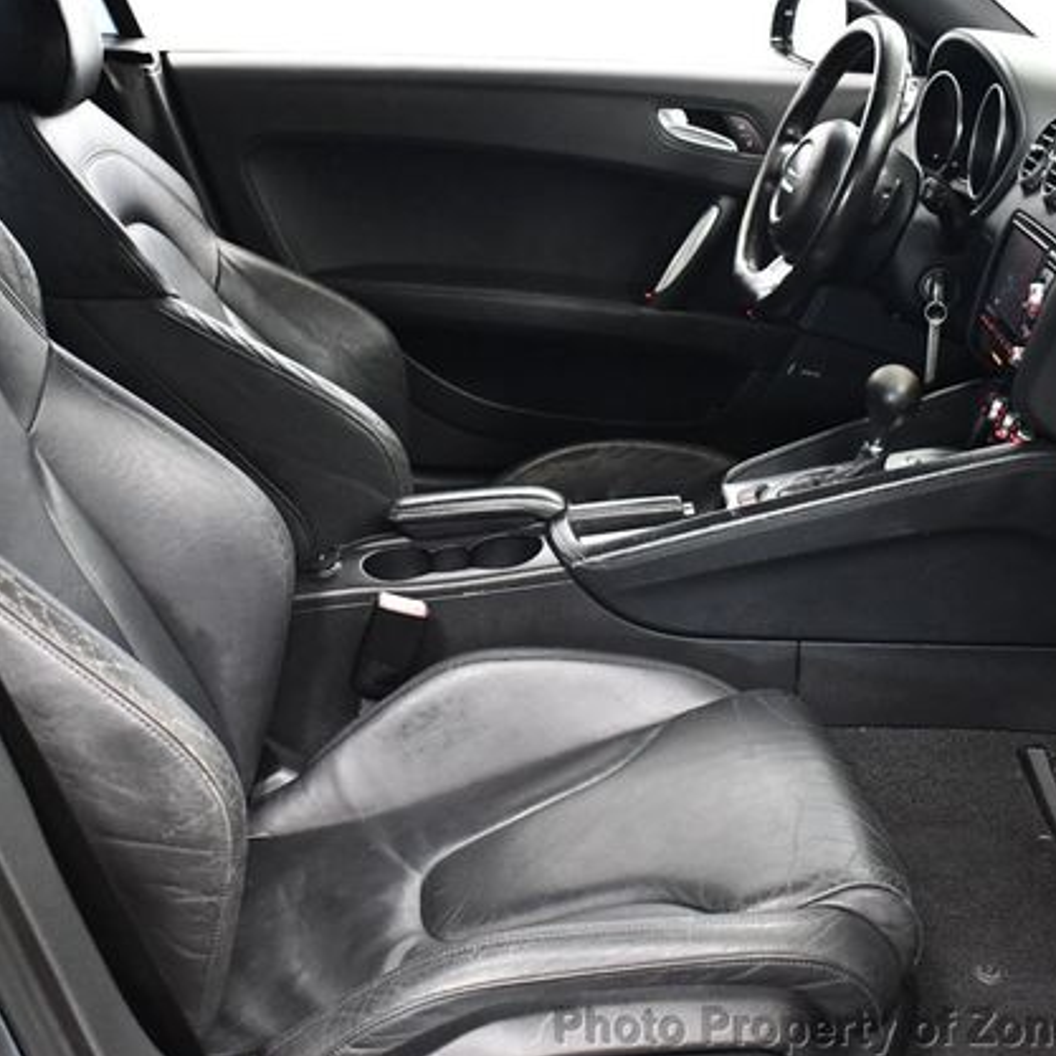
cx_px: 524
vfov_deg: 36.1
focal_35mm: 47
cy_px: 534
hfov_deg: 36.1
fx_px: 1622
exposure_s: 1/60
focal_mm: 18
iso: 3200
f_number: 3.5
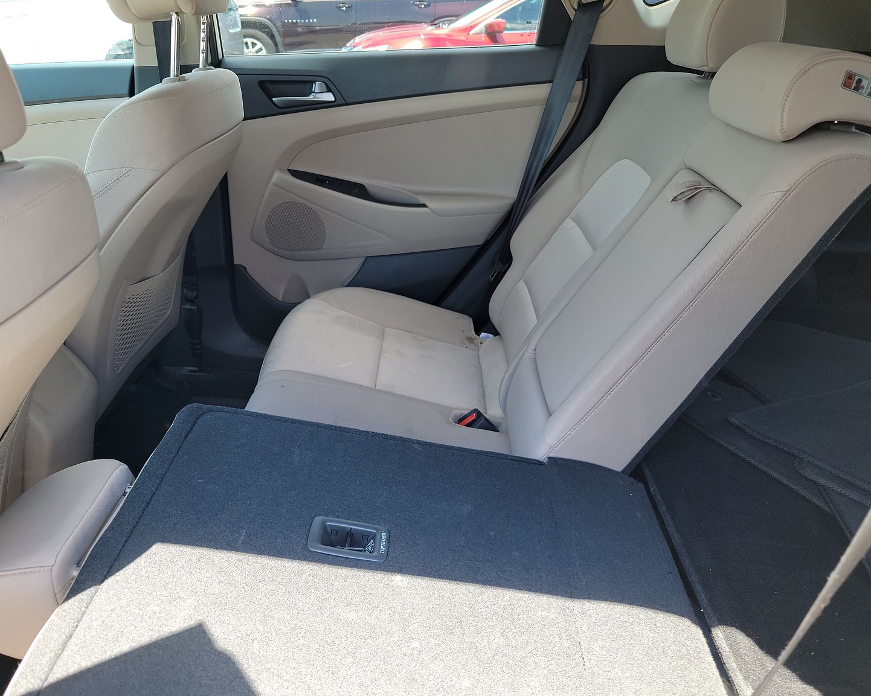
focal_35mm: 26
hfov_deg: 65.9
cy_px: 351
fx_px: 670
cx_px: 399
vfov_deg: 54.9
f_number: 1.8
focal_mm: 6.7
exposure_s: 1/59
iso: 67
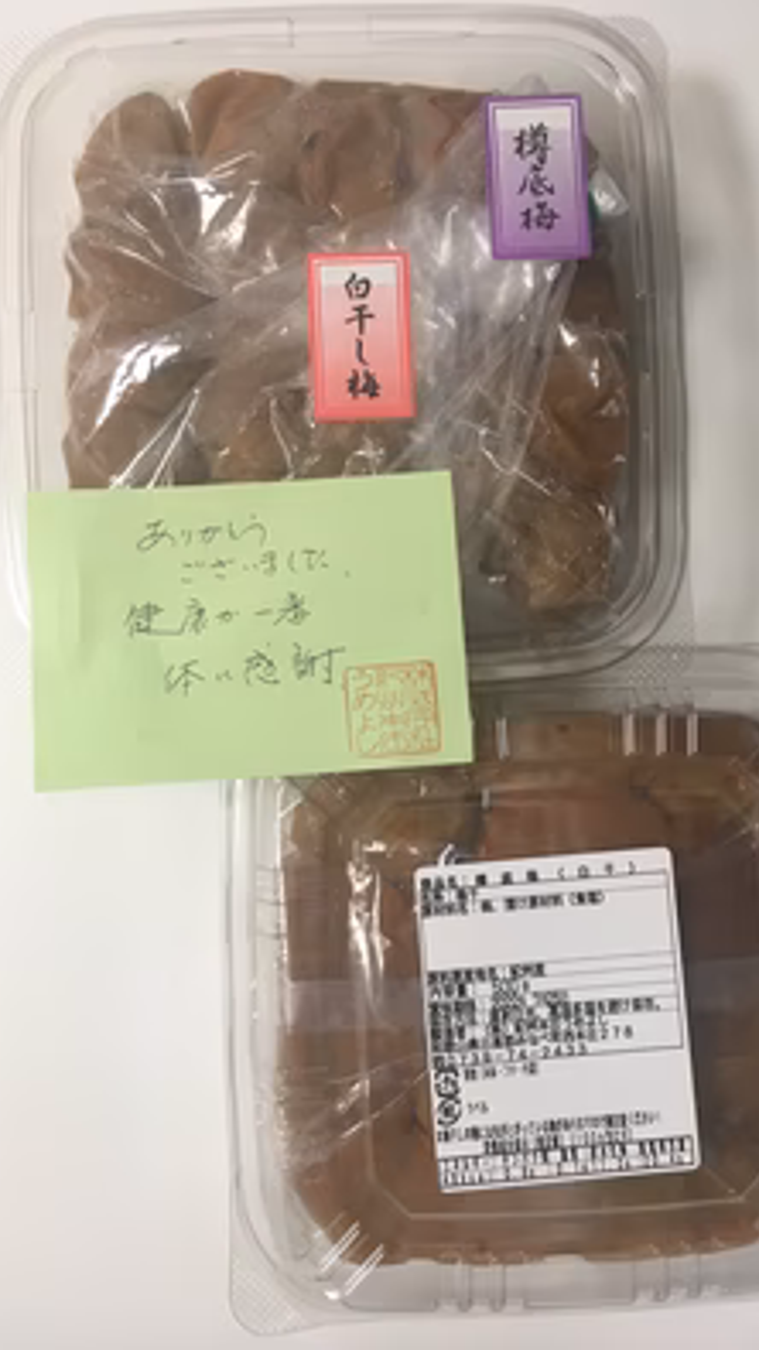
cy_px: 670
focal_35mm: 32
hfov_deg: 36.5
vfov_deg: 61.0
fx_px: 1146
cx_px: 458
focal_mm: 4.15
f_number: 2.2
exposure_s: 1/30
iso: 64
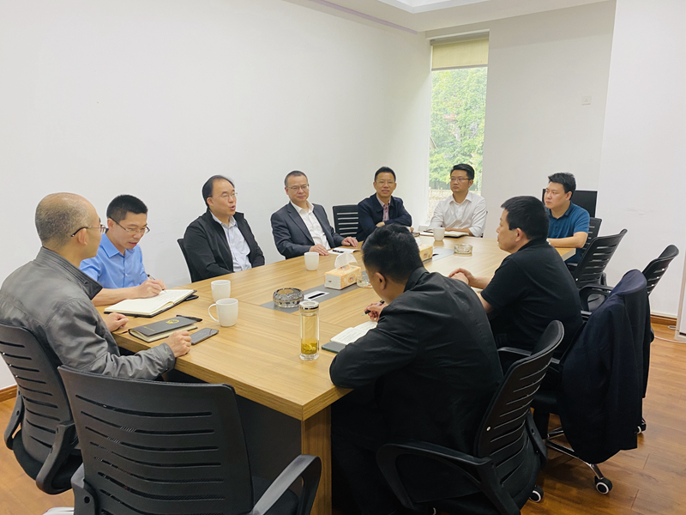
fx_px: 515
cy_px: 258
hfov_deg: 67.3
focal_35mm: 26
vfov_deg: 53.1
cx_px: 343
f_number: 1.8
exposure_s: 1/50
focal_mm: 4.25
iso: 80
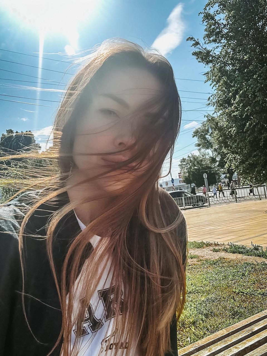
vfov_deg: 60.0
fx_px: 309
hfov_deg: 46.8
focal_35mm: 30
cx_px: 134
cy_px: 178
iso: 25
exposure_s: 1/950
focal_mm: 2.69
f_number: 1.9
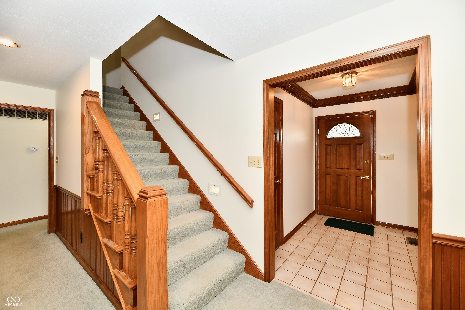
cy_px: 155
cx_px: 232
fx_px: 181
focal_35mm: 14
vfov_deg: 81.2
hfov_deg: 104.3
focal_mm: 14
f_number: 6.3
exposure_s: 1/60
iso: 640
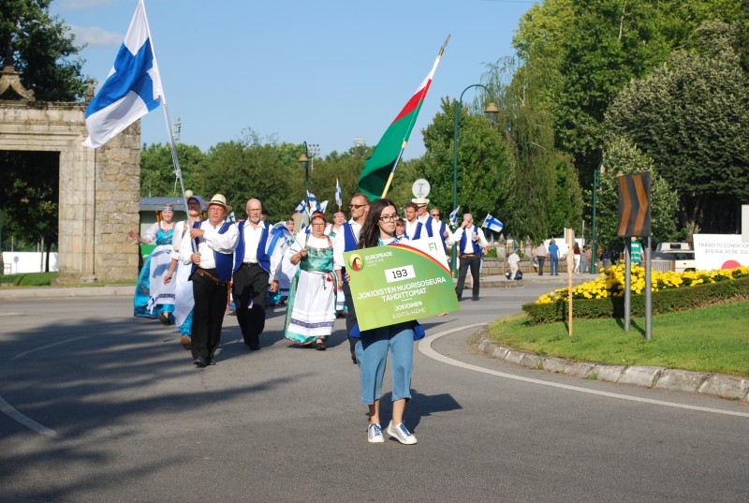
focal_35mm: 72
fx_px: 1501
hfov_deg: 28.0
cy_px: 252
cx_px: 374
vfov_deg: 19.0
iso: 100
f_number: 8
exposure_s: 1/250
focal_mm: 48
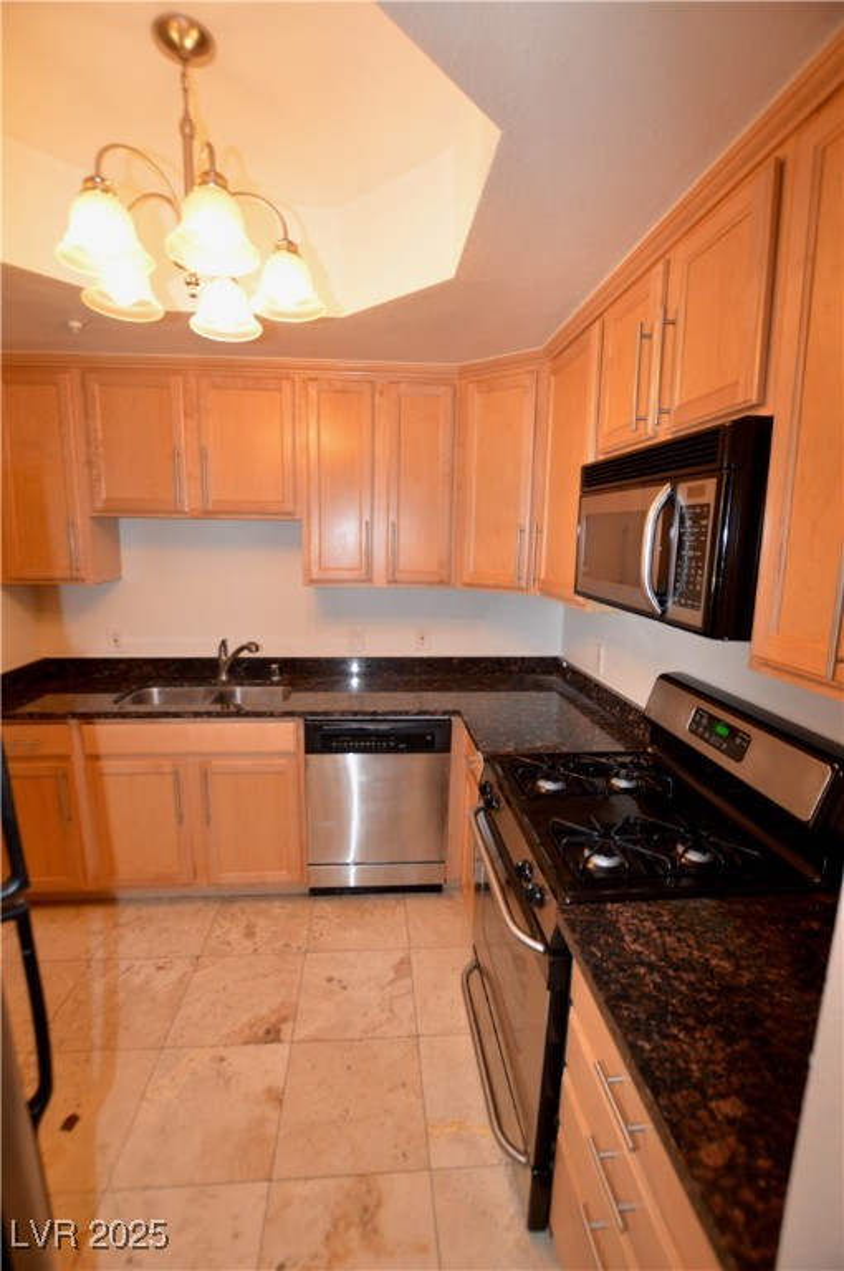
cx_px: 422
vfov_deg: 100.5
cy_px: 636
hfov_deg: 77.2
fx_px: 529
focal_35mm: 15
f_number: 3.5
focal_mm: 10
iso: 400
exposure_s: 1/60
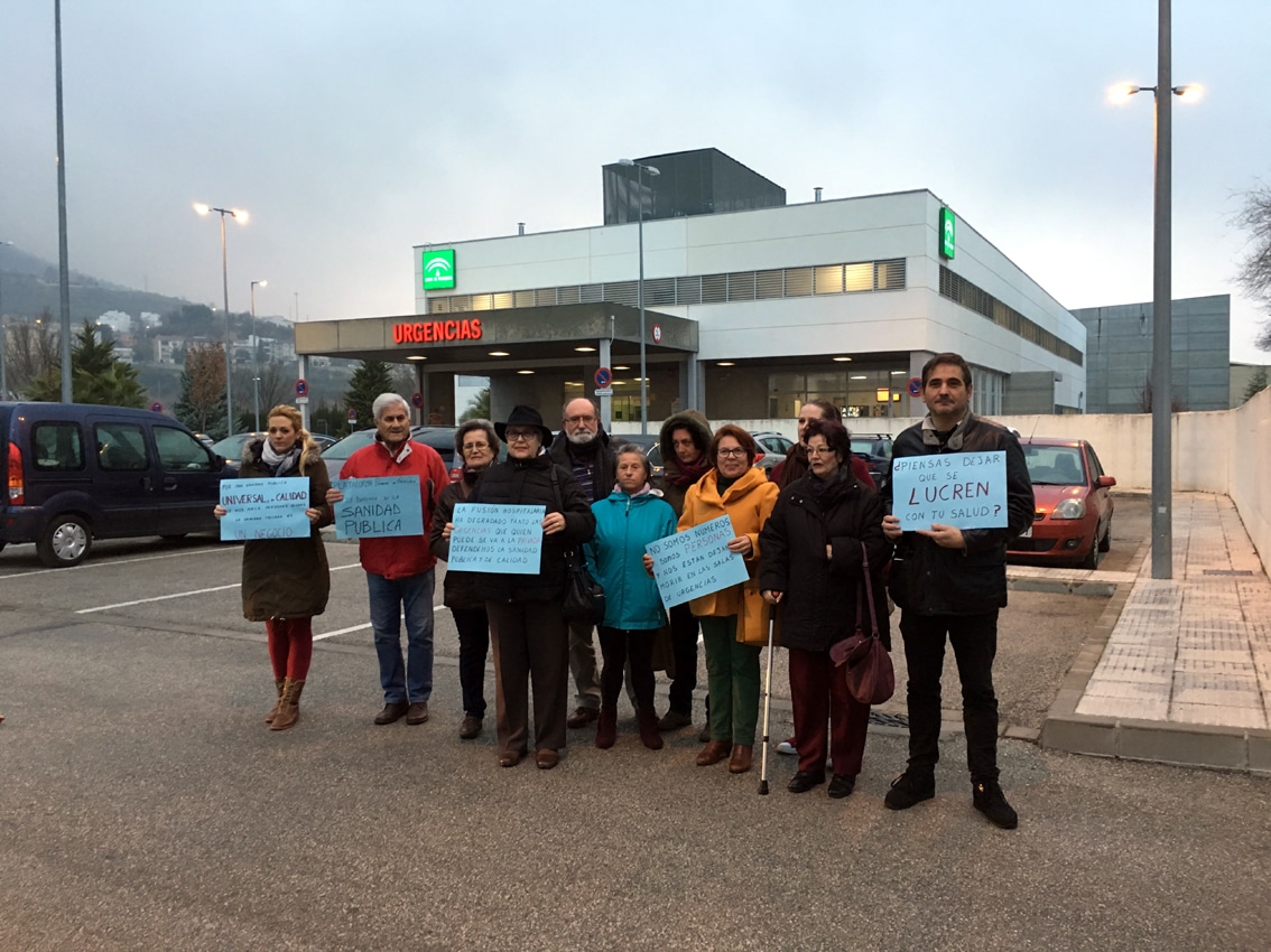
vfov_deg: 48.2
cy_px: 476
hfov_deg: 61.7
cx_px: 636
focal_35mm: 29
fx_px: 1065
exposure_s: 1/33
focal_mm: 4.15
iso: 125
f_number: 2.2
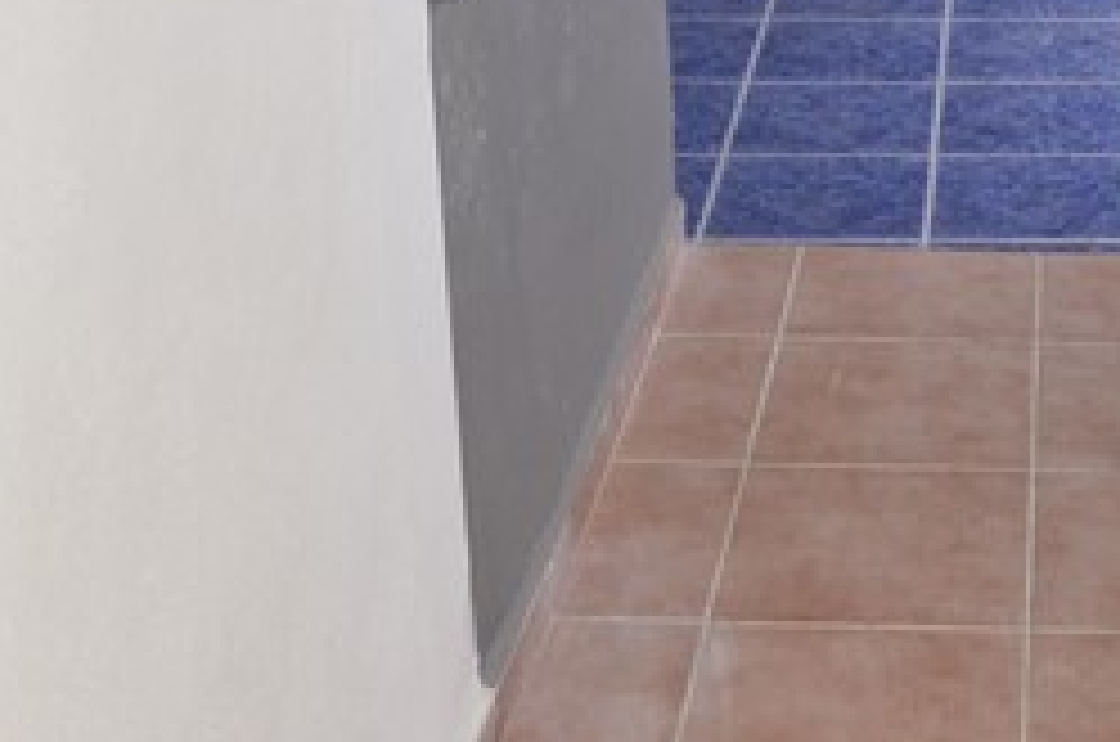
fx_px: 2391
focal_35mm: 77
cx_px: 967
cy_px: -234
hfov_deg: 25.7
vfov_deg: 16.6
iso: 1000
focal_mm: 18
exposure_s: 1/200
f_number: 13
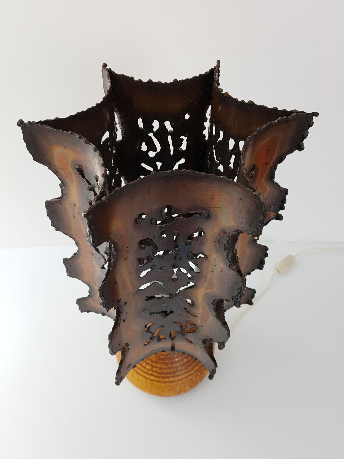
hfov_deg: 53.1
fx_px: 345
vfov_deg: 67.3
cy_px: 230
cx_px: 172
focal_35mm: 26
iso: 50
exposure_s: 1/214
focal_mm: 4.2
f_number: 1.7
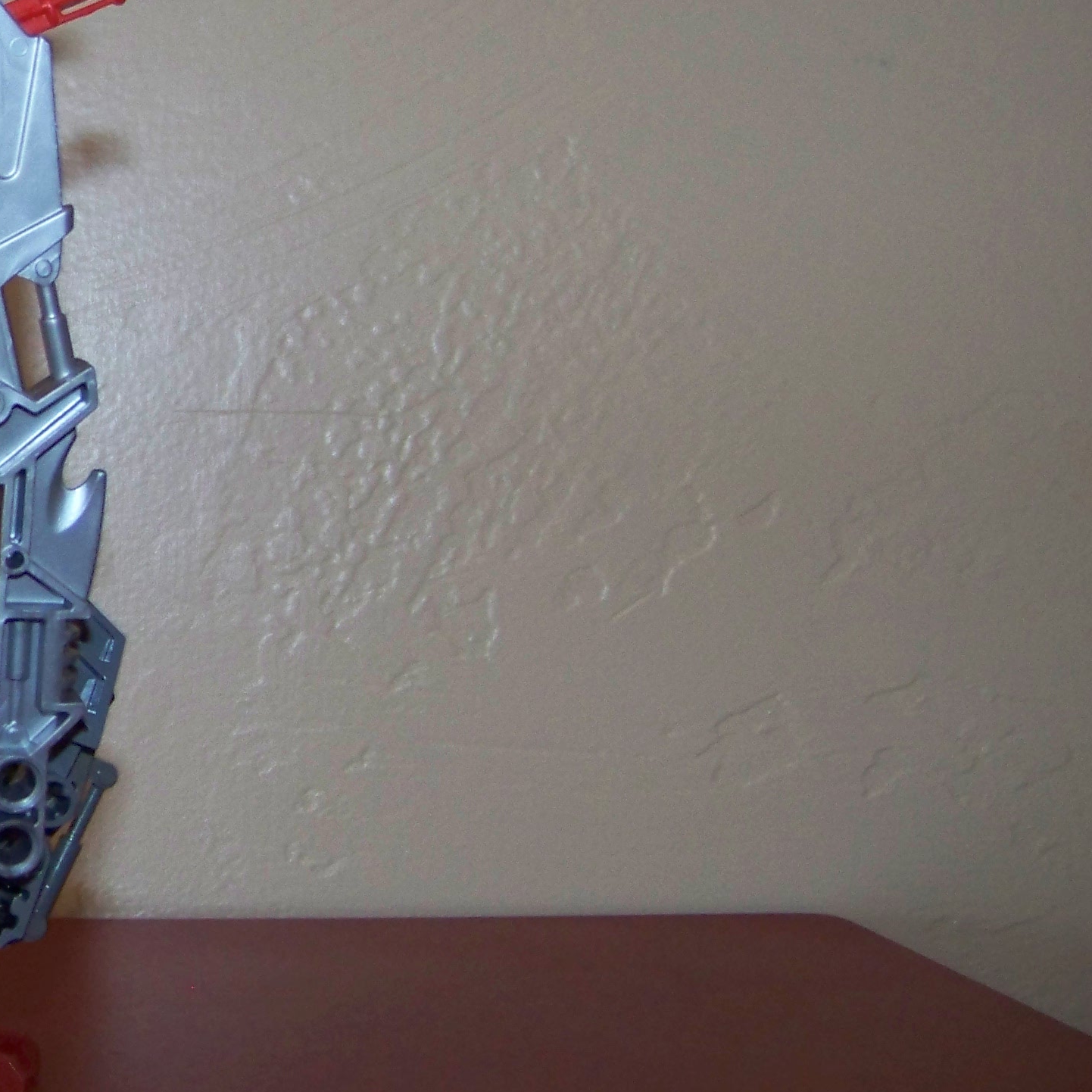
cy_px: 393
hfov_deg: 22.5
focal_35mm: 72
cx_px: -130
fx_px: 2570
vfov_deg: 23.9
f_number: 2.8
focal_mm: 5.85
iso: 200
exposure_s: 1/30
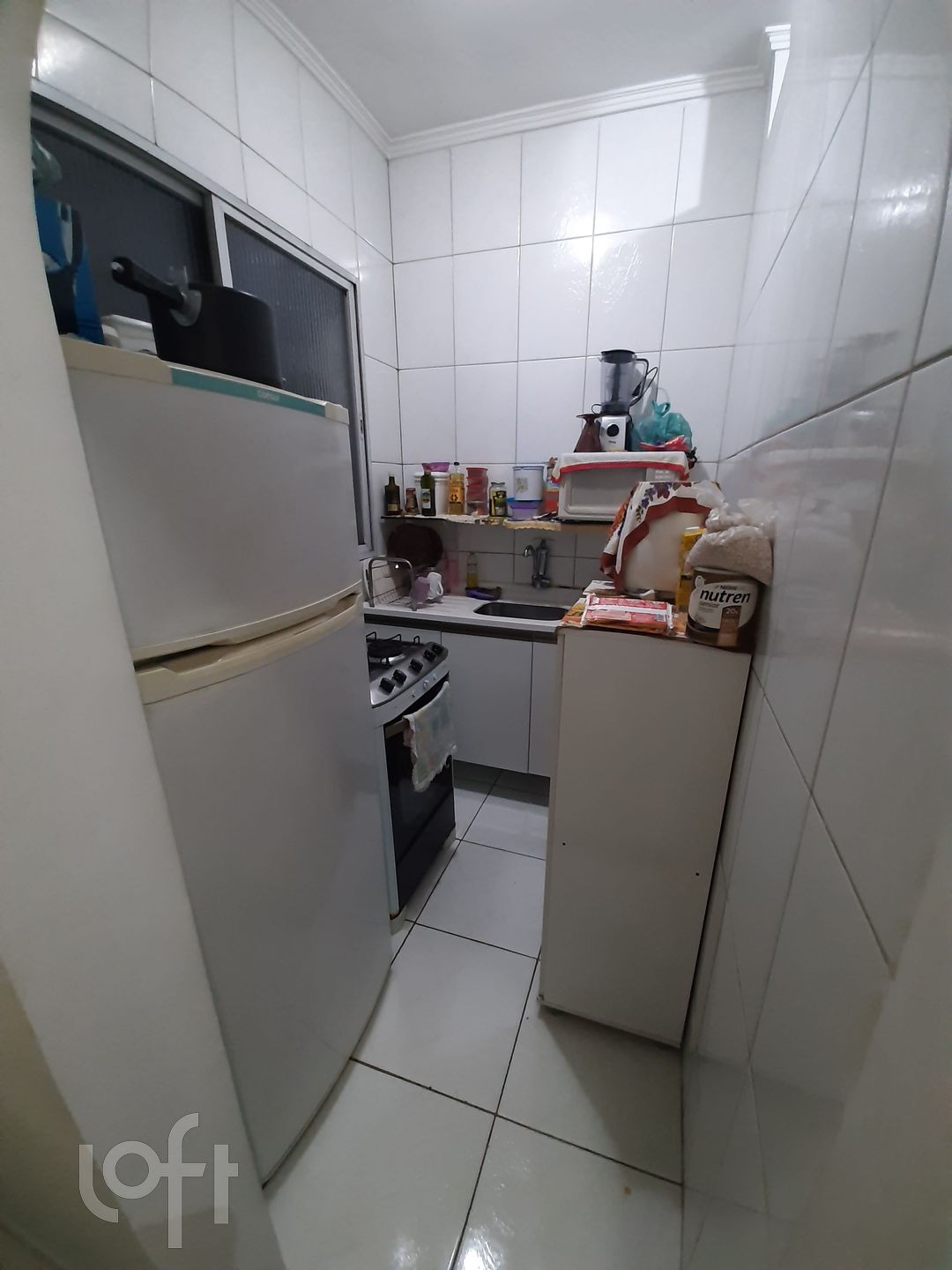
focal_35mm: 13
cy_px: 635
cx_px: 476
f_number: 2.2
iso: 250
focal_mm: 1.42
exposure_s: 1/24
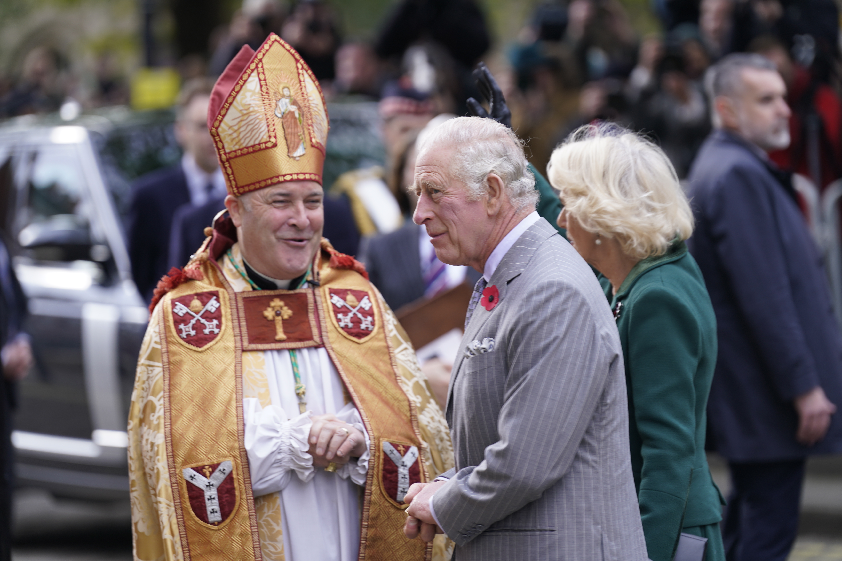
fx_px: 5590
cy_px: 280
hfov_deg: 8.6
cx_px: 421
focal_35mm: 239
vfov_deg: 5.7
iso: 160
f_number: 4
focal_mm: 239
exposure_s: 1/60
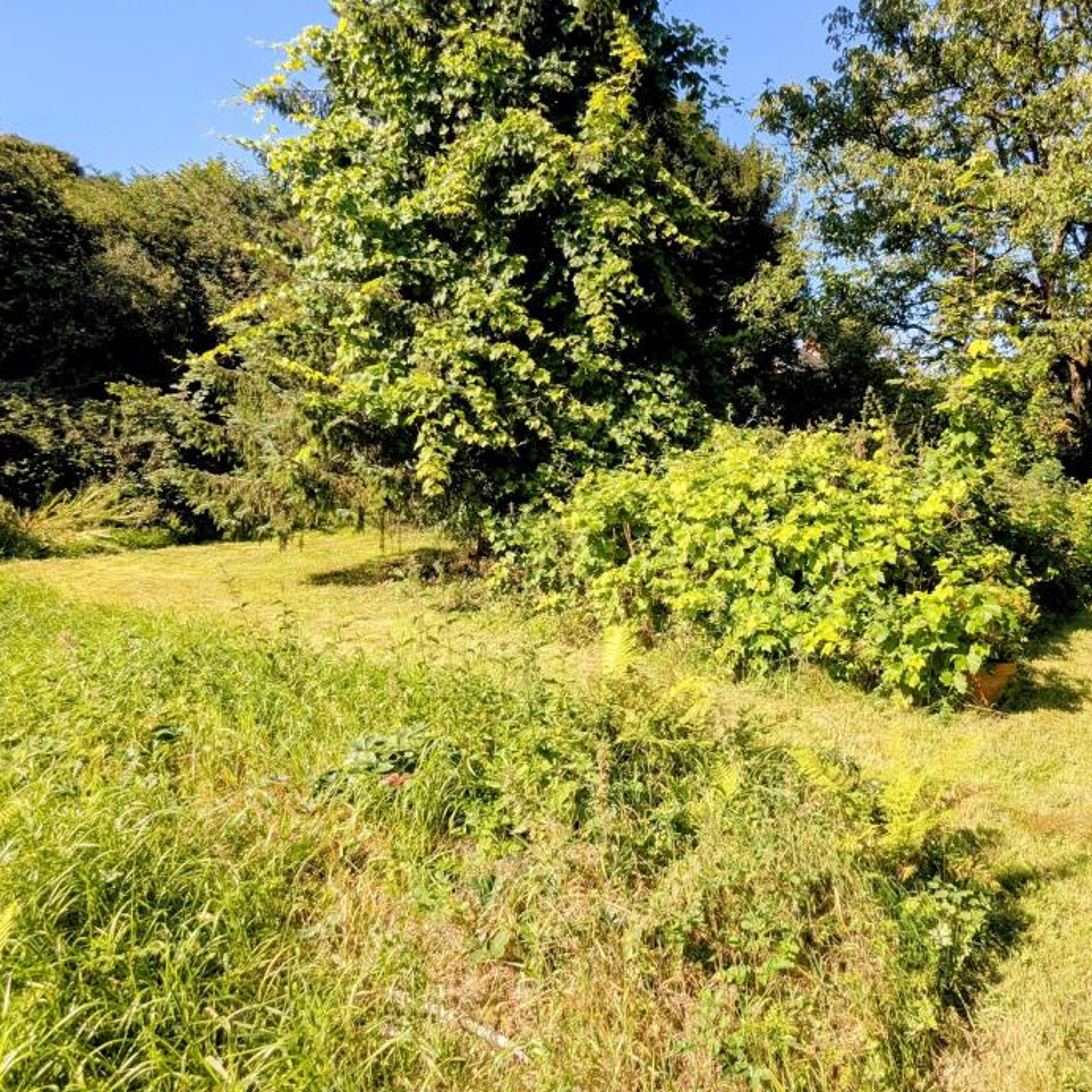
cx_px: 697
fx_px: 749
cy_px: 541
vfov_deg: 72.1
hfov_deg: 70.7
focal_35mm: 21
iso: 45
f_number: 2.2
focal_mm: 2.35
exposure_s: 1/762
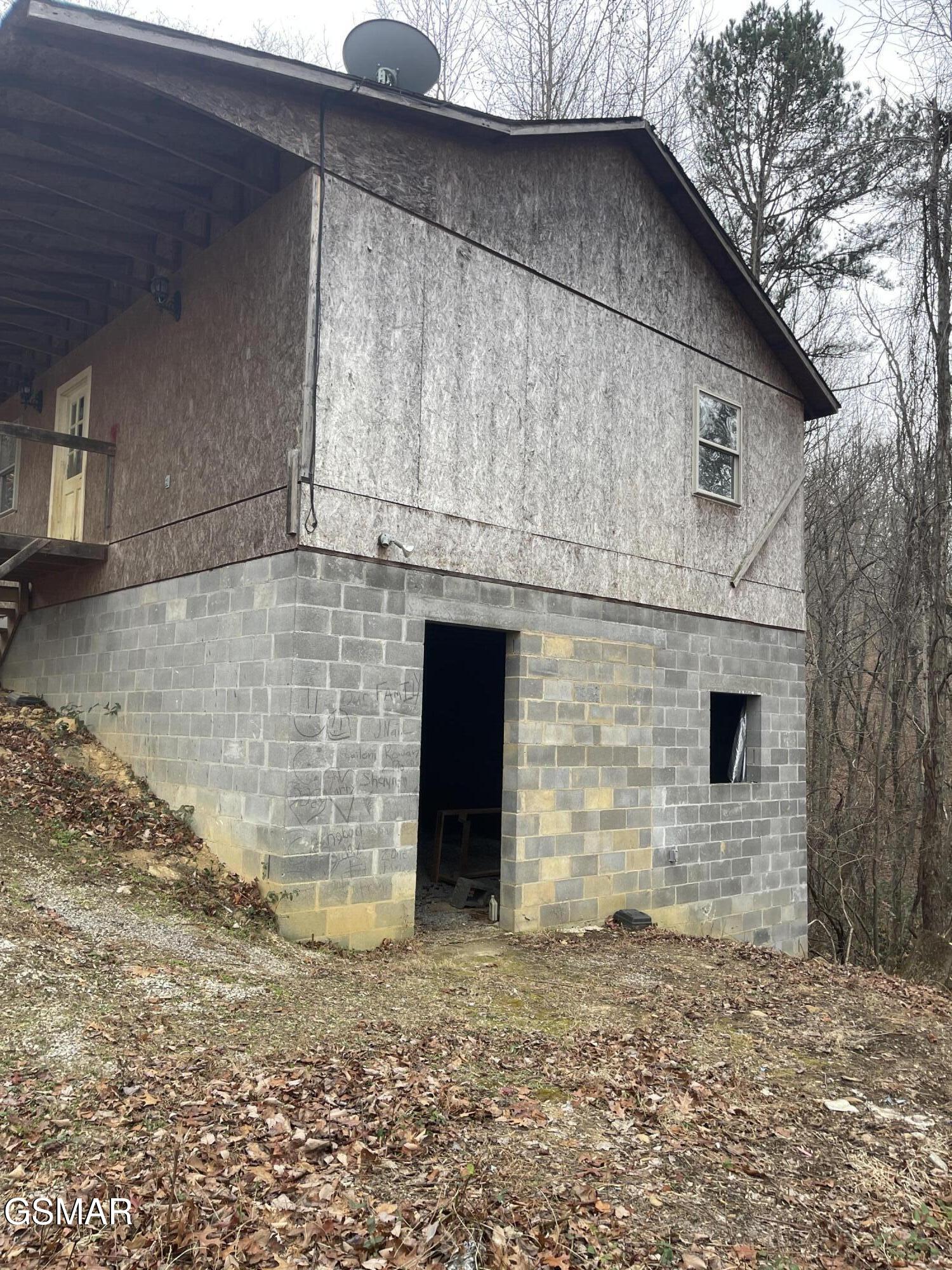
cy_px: 635
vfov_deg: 69.4
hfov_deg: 54.9
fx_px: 917
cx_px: 476
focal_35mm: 25
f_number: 1.6
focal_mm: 5.1
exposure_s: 1/121
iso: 50
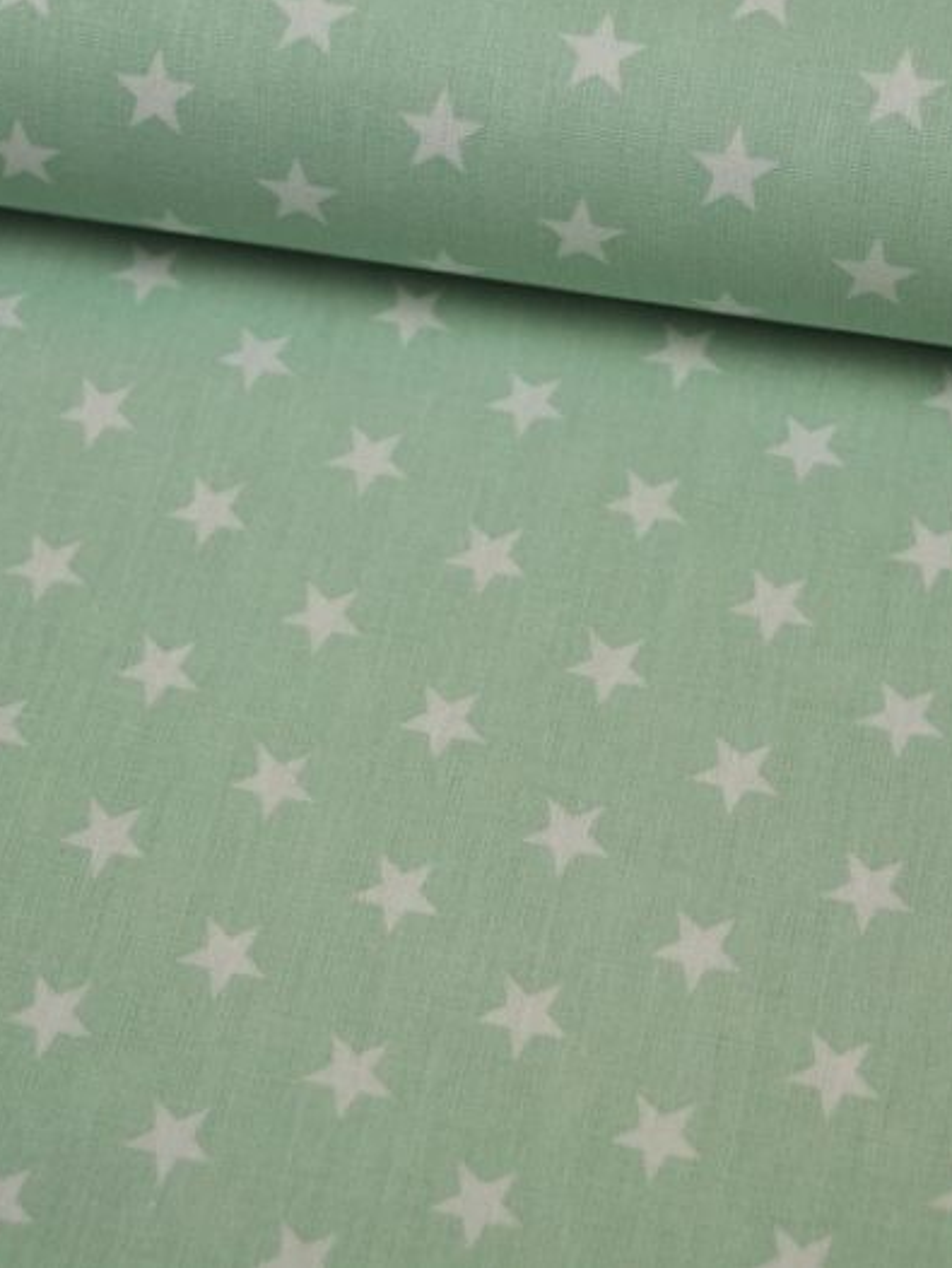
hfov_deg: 16.1
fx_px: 3371
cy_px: 630
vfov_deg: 21.3
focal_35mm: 92
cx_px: 523
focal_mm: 42
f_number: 5.6
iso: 220
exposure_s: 1/125
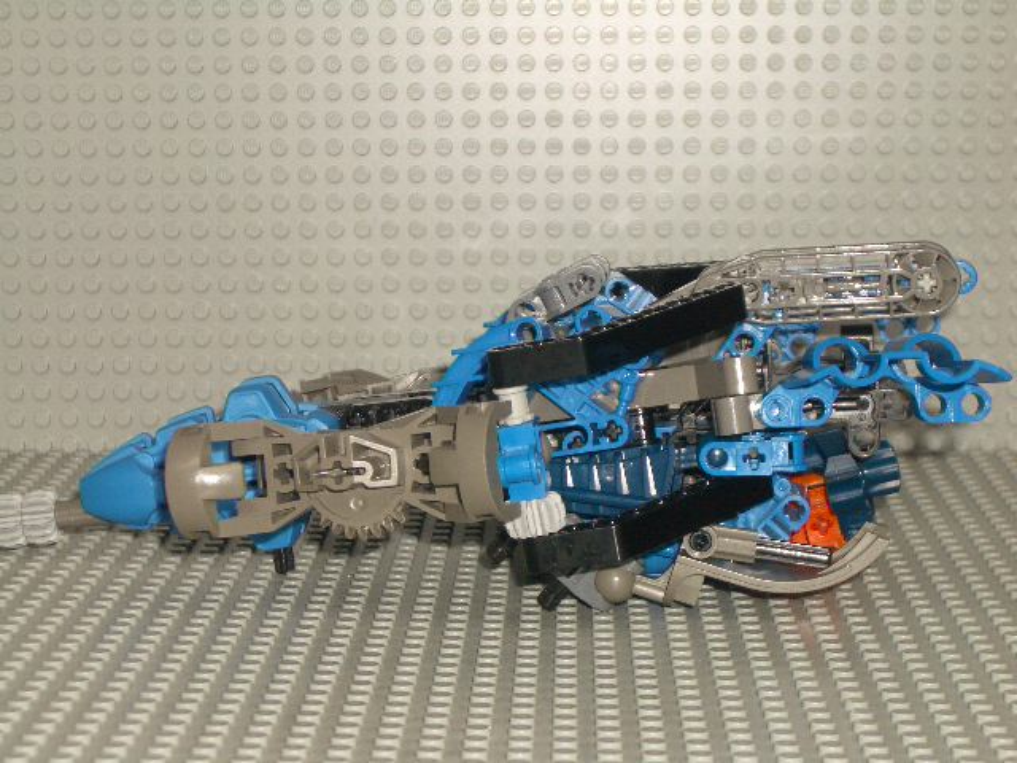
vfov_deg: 16.8
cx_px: 508
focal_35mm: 88
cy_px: 382
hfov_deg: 22.3
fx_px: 2585
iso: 100
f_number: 4.4
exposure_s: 1/60
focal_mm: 14.6
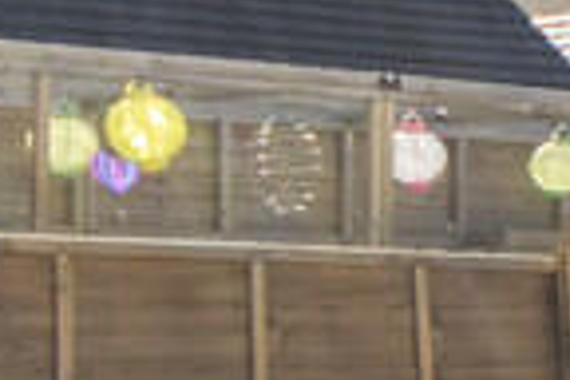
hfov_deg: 11.3
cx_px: 1619
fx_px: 2027
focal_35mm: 128
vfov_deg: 10.7
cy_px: 263
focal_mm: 12
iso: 100
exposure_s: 1/500
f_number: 4.5
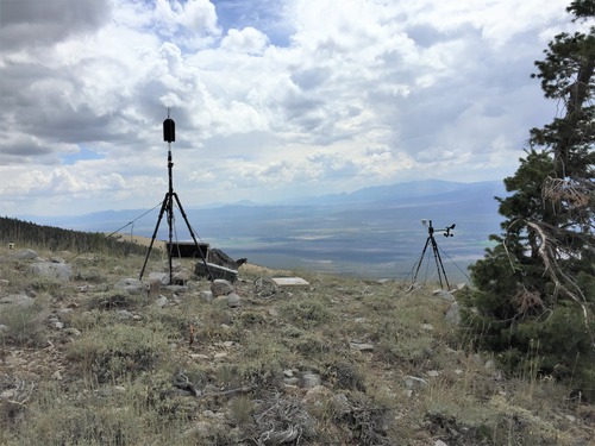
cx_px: 298
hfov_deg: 61.7
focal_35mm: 29
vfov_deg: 48.2
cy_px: 223
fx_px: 498
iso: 32
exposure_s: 1/4405
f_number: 2.2
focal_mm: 4.15
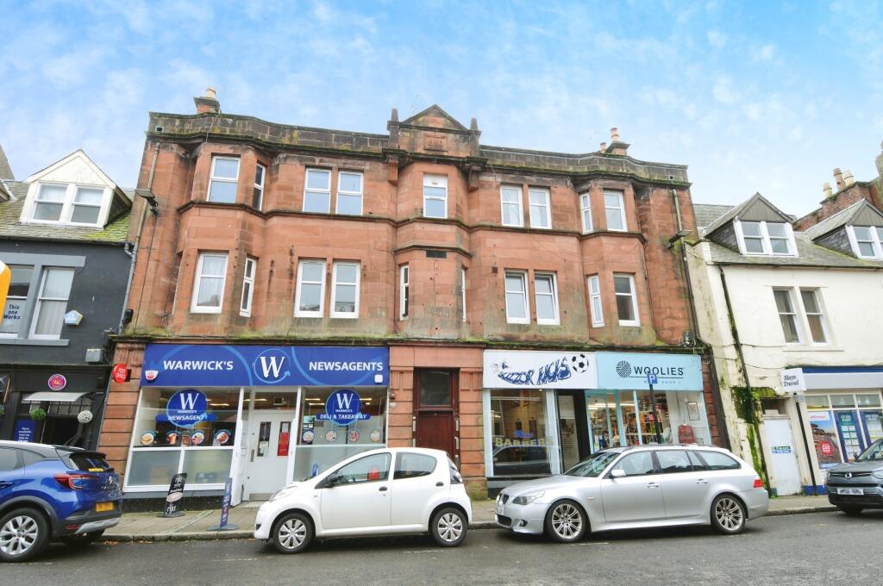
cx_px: 442
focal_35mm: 18
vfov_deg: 67.2
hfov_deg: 90.1
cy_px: 293
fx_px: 441
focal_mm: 12
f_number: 7.1
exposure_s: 1/20
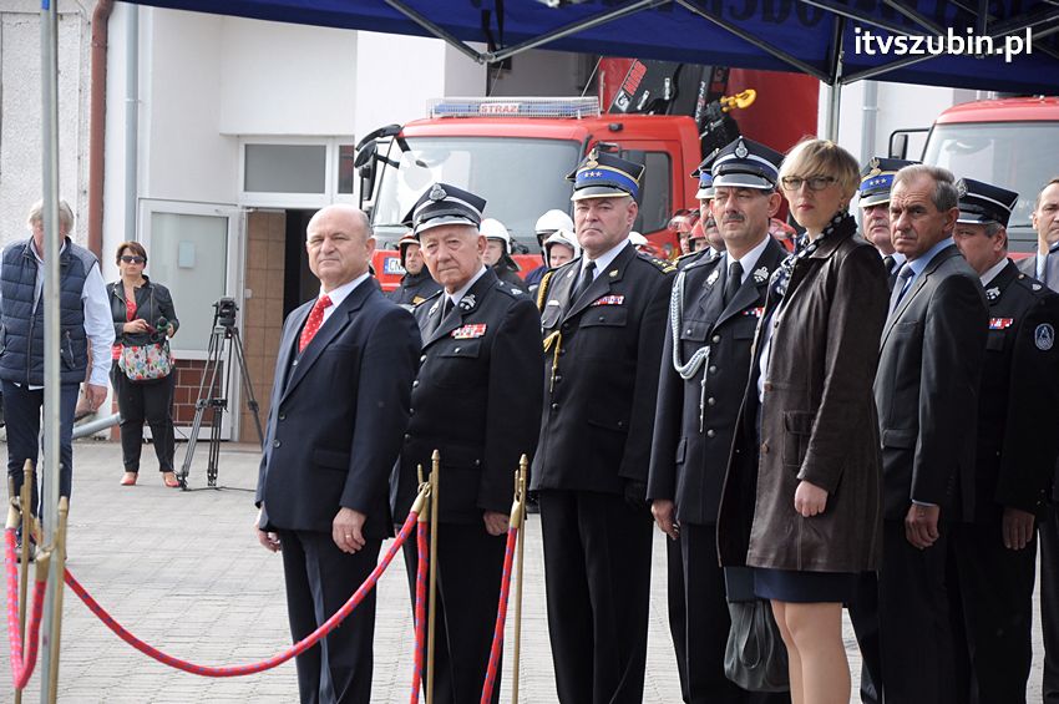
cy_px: 352
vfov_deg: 8.7
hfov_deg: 13.1
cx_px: 530
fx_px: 4629
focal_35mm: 158
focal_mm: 105
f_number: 5.6
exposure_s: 1/500
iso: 500
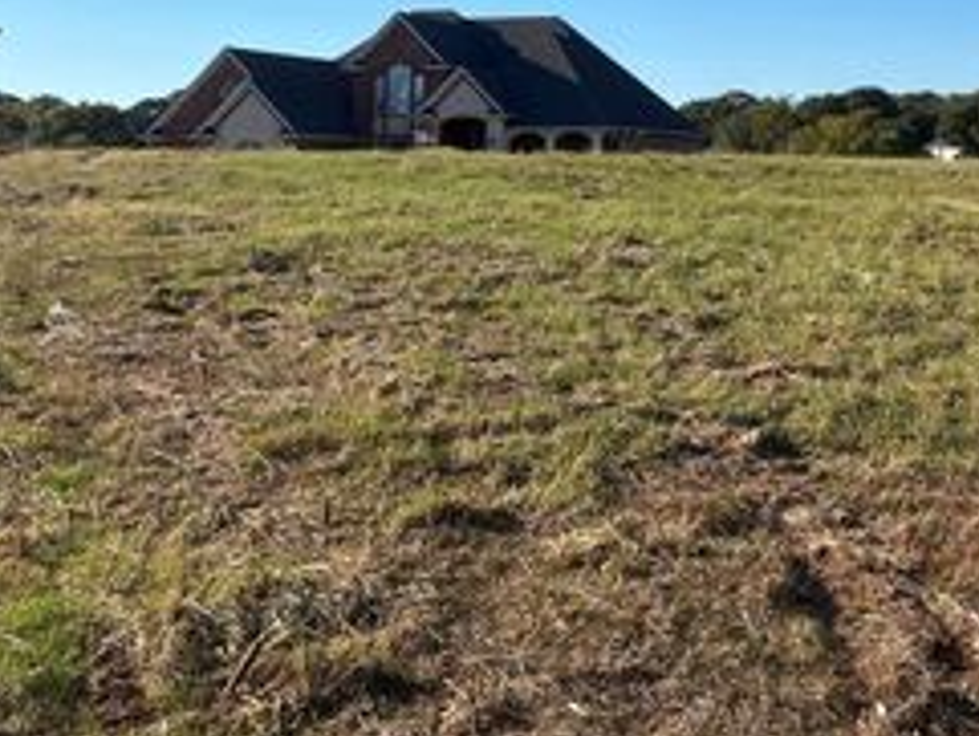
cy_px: 6
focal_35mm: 54
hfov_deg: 33.1
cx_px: 938
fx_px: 1528
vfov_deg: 25.7
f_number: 1.5
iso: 50
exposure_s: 1/4630
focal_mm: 5.7
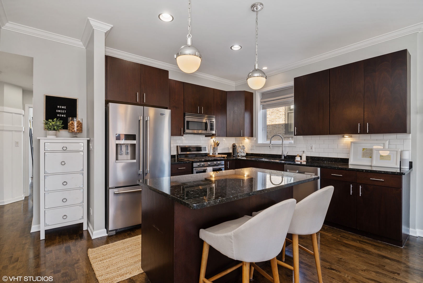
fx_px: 200
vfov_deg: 70.5
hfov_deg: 93.3
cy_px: 142
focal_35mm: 17
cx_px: 212
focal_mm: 17
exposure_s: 1/10
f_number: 8
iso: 200
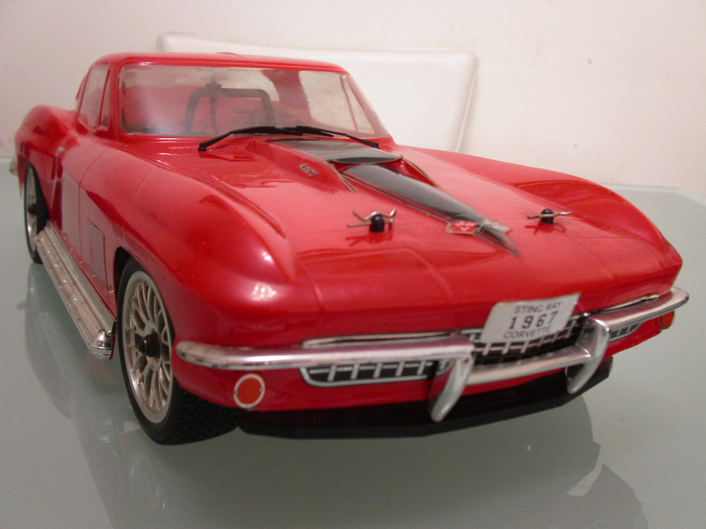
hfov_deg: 49.0
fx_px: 775
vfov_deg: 37.7
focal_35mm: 38
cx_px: 353
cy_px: 264
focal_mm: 7.8
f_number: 2.8
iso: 200
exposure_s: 1/10
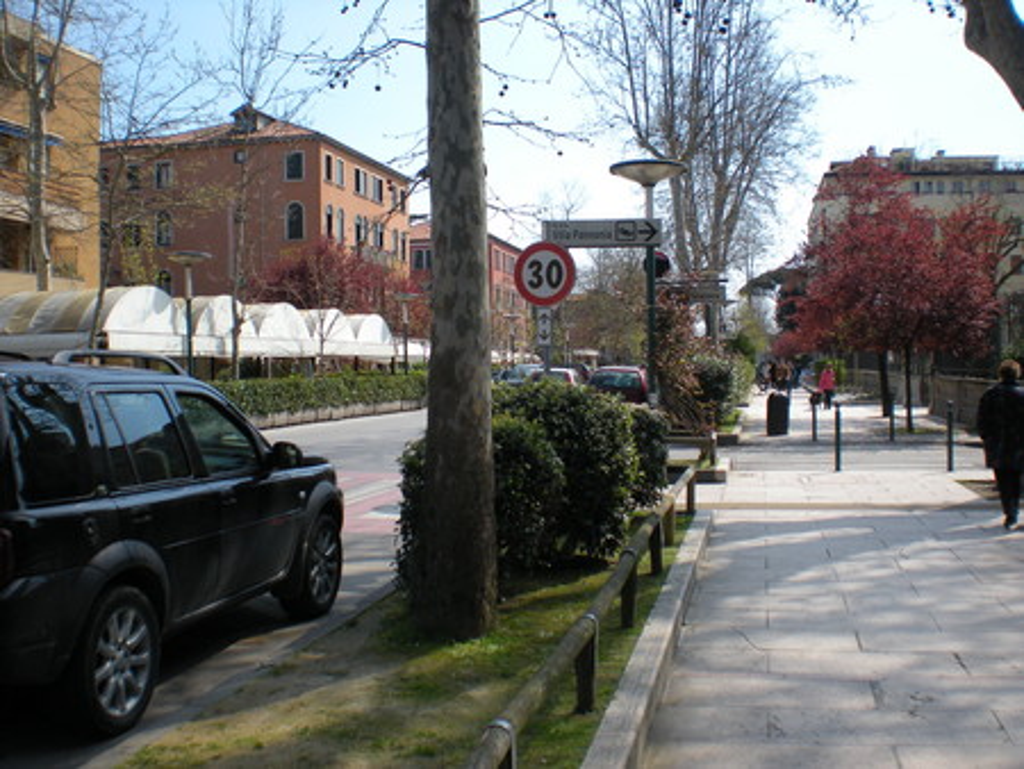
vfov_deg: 37.8
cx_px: 512
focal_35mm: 38
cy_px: 384
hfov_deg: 49.0
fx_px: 1125
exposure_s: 1/345
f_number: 4.6
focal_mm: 6.3
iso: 64
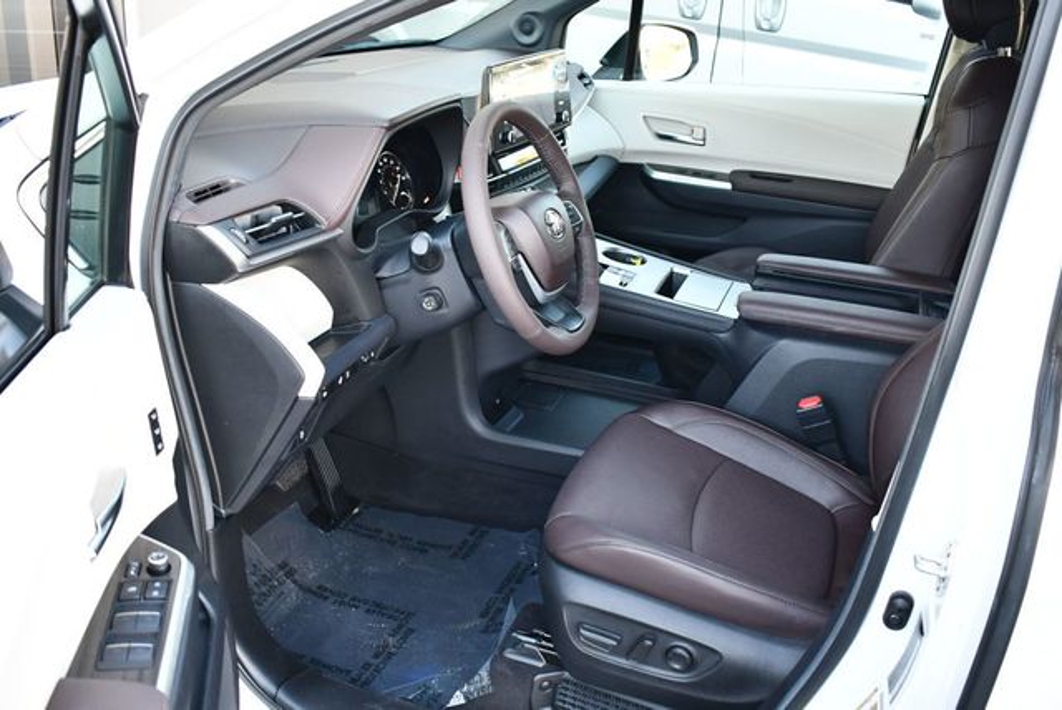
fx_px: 1063
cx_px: 531
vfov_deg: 36.9
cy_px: 355
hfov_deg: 53.1
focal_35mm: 36
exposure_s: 1/160
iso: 800
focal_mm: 18
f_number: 3.5
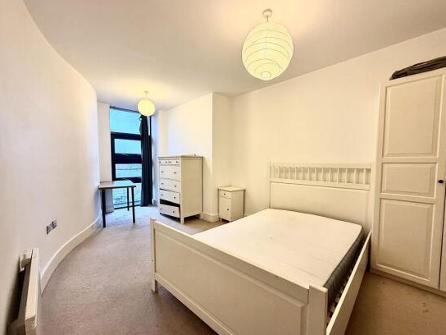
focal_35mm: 15
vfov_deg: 81.7
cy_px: 173
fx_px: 193
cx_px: 231
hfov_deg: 98.1
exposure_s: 1/100
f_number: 2.2
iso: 320
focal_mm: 2.22
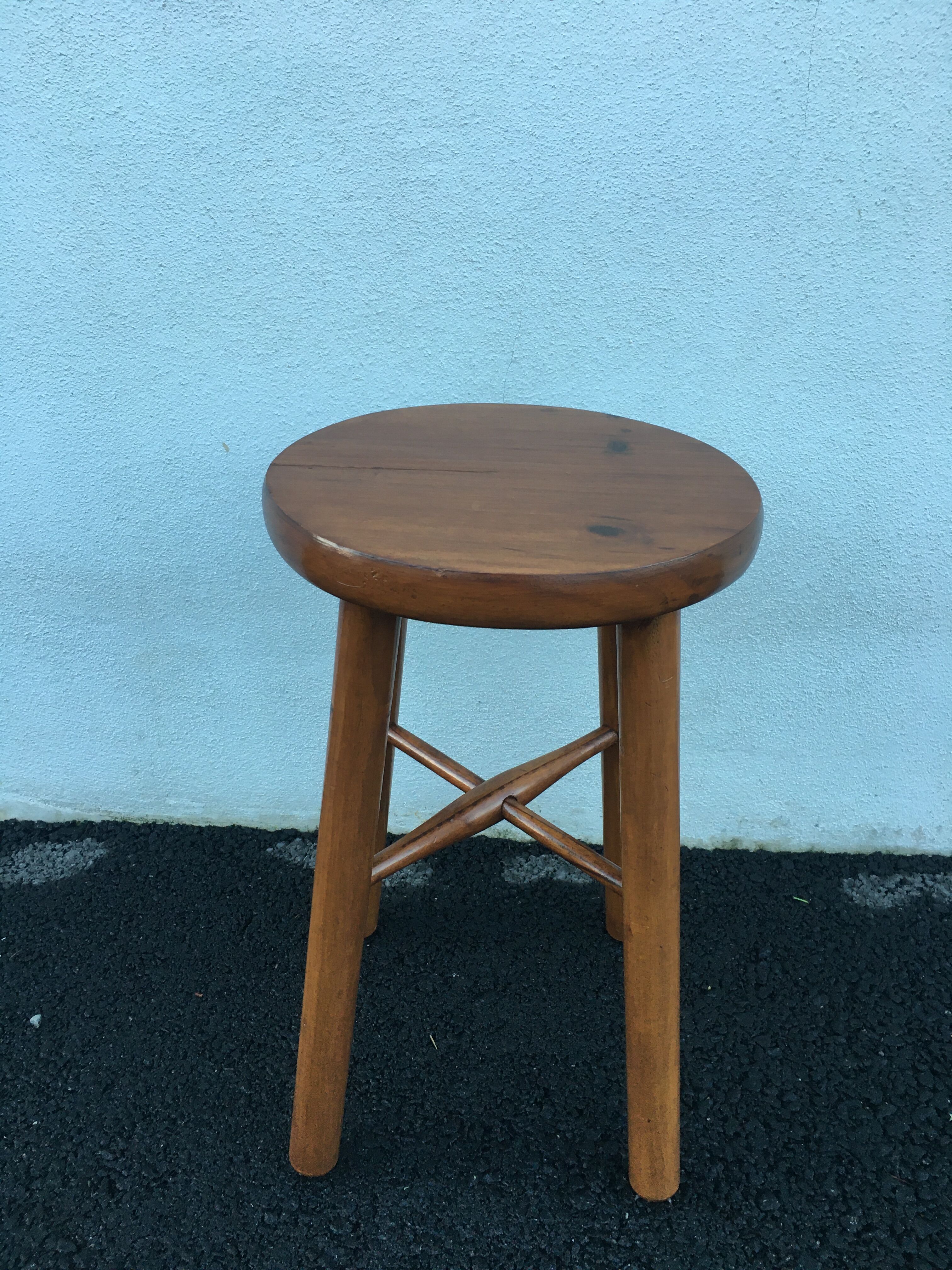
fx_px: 1063
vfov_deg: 61.7
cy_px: 635
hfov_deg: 48.2
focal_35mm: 29
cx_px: 476
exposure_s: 1/33
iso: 40
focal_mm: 4.15
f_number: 2.2
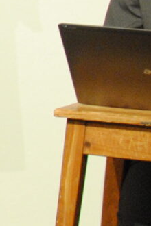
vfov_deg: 6.2
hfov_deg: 4.0
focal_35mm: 326
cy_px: -133
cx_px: -451
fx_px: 2051
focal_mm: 28
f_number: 4
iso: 560
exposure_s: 1/30
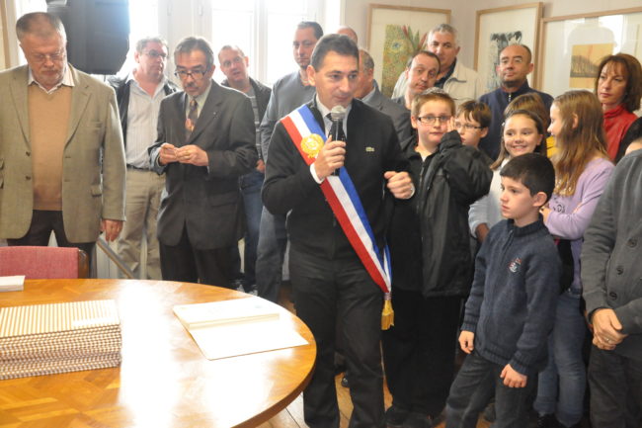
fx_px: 669
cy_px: 214
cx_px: 321
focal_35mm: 38
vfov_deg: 35.5
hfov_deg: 51.3
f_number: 5.6
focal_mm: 25
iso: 3200
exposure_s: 1/60
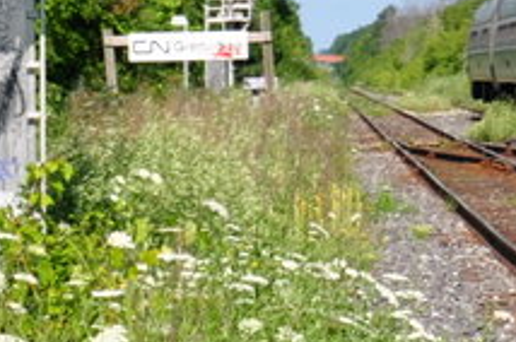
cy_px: -61
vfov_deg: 3.6
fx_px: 5407
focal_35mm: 378
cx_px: 1198
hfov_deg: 5.3
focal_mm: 45
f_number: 5.6
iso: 200
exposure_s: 1/1000
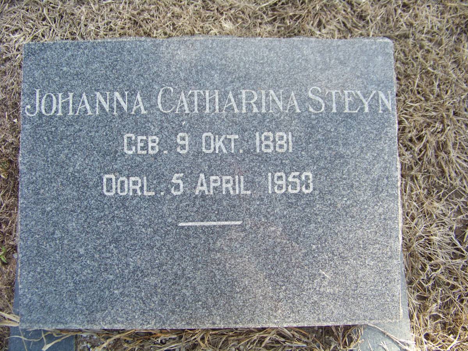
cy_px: 176
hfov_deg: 51.4
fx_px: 487
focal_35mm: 36
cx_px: 234
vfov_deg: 39.7
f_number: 2.8
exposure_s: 1/160
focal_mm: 5.85
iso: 64
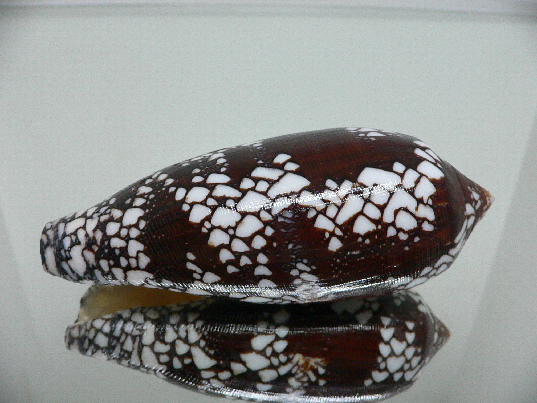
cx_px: 268
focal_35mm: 35
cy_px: 202
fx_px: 543
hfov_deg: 52.6
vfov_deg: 40.7
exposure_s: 1/50
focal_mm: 4.6
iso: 200
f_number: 2.8
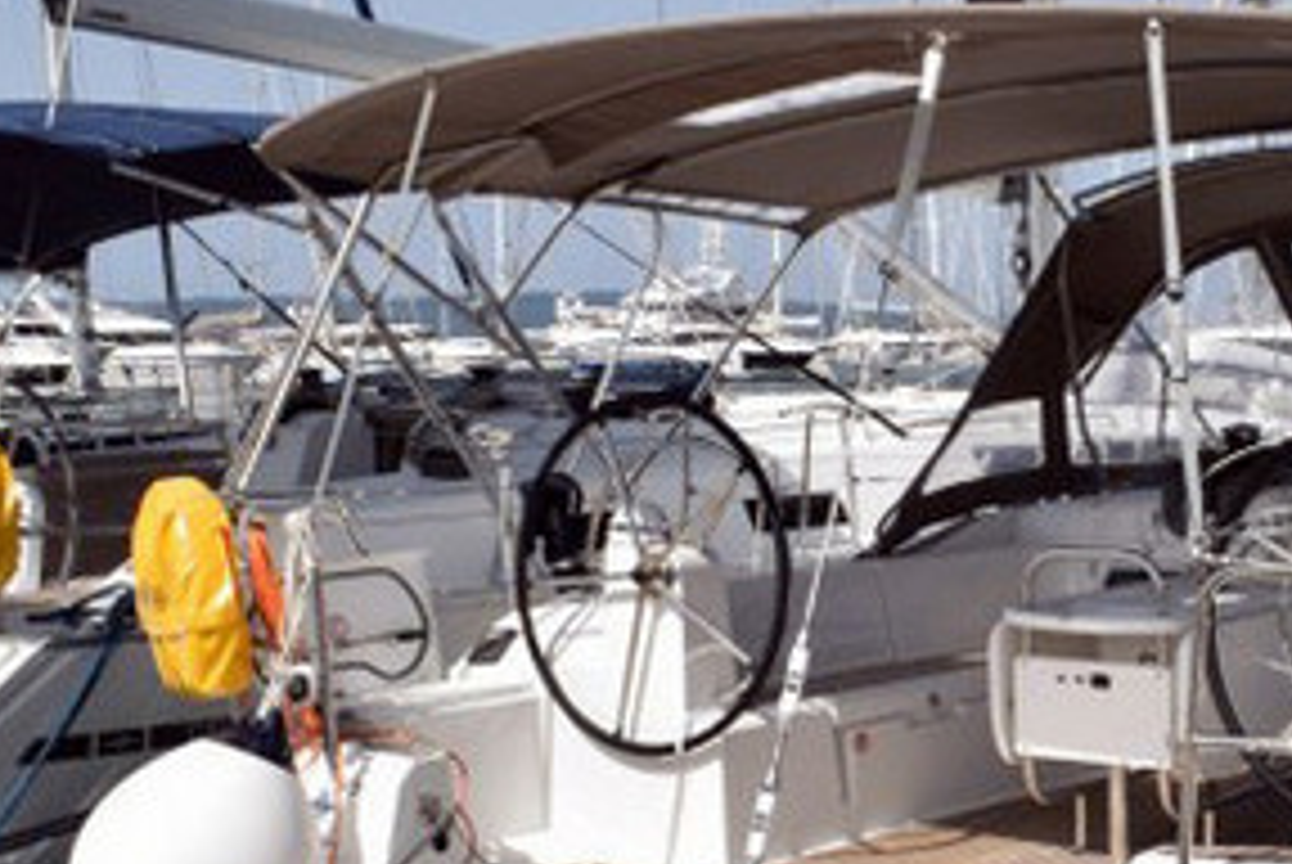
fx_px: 2446
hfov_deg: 28.9
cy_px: 668
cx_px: 1049
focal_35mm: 68
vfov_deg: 19.9
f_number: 25
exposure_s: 1/80
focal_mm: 21
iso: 100
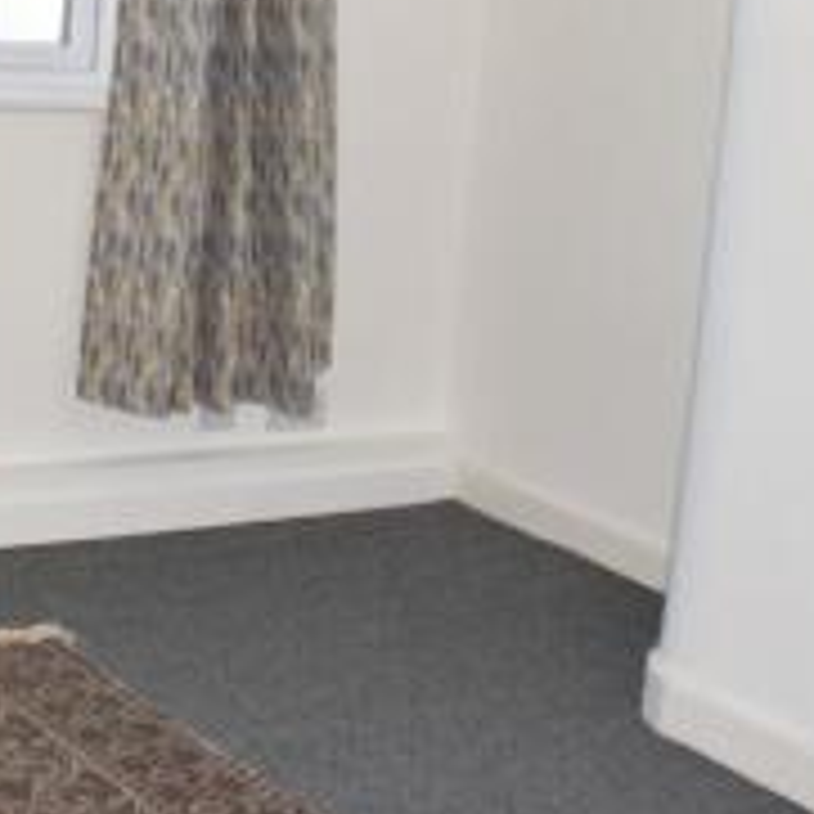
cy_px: 137
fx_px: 2584
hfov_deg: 17.6
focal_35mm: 97
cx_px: 76
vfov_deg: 17.7
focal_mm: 29
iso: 125
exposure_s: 1/50
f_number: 7.1
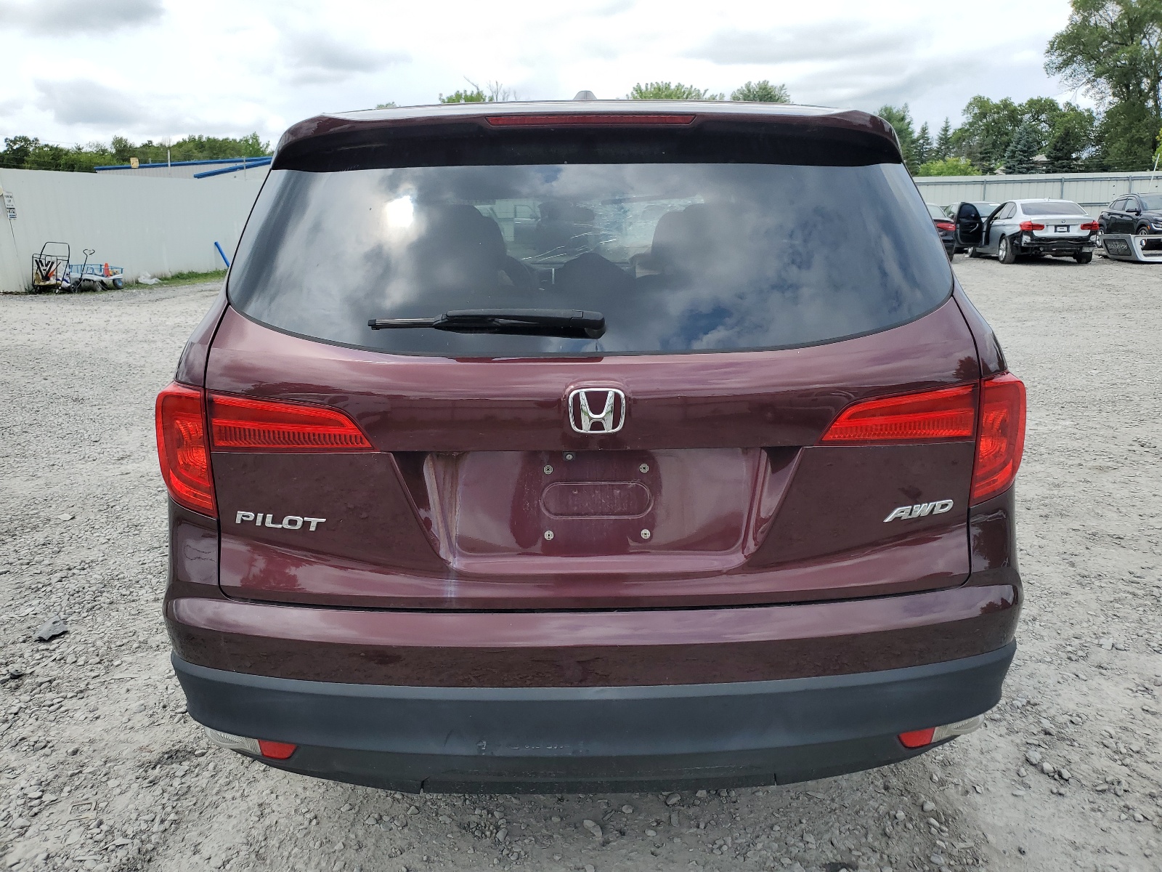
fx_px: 873
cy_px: 436
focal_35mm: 26
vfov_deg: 53.1
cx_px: 581
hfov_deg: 67.3
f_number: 1.5
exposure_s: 1/2500
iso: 50
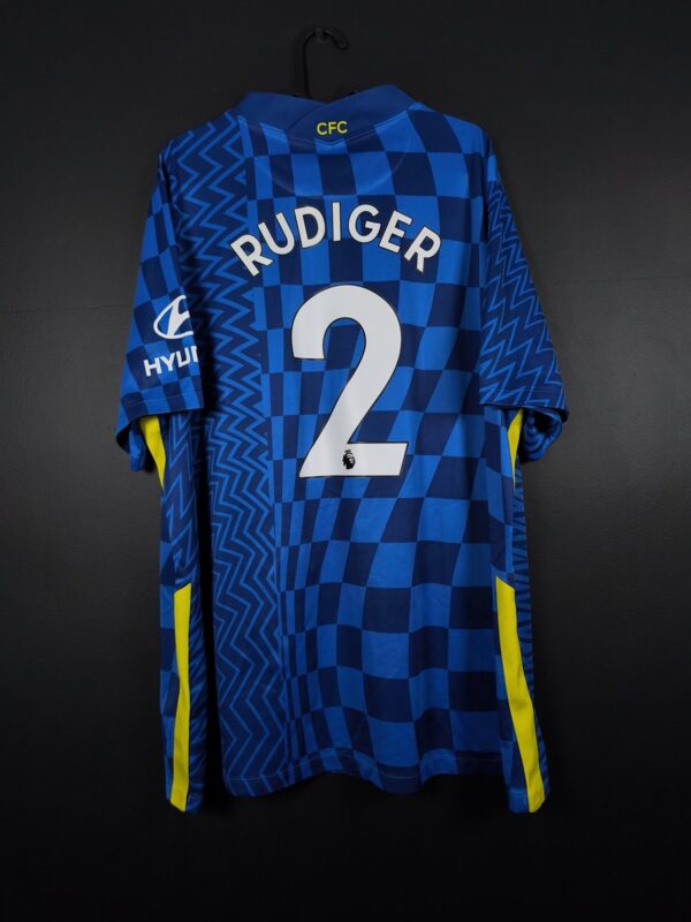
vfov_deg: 73.9
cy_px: 461
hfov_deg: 58.9
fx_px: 612
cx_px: 346
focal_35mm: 23
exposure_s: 1/200
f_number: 1.6
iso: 400
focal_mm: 6.57
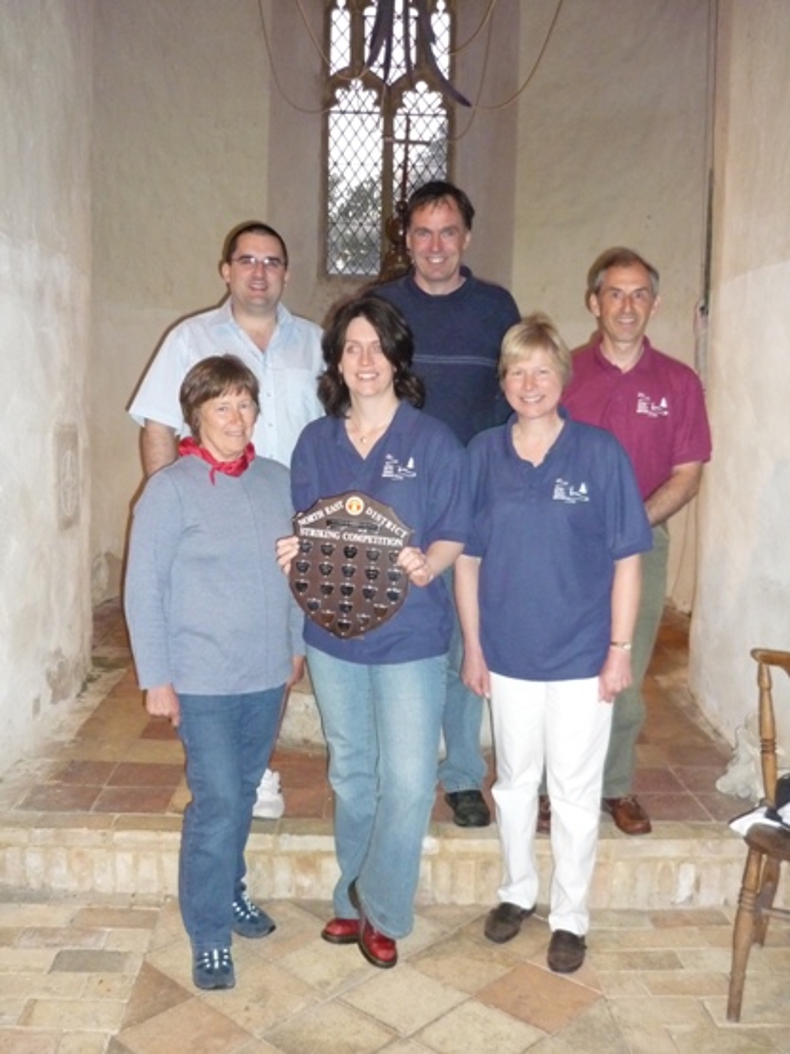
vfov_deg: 55.4
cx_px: 395
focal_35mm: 33
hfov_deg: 42.9
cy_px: 527
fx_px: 1005
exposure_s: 1/30
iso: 640
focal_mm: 5.5
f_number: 2.8
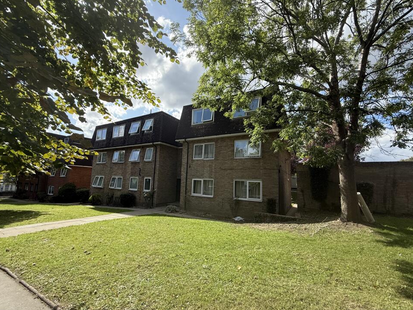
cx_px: 203
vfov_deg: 81.7
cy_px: 161
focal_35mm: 15
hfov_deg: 98.2
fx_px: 179
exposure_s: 1/864
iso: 64
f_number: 2.2
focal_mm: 2.22
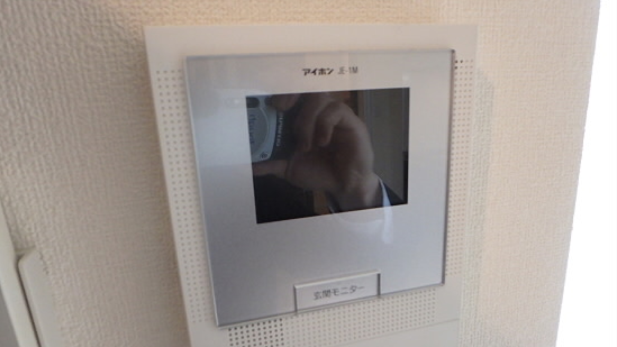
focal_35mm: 23
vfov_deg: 49.3
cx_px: 308
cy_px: 204
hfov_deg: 78.7
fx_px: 376
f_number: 3.5
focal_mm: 3.7
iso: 640
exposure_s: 1/30
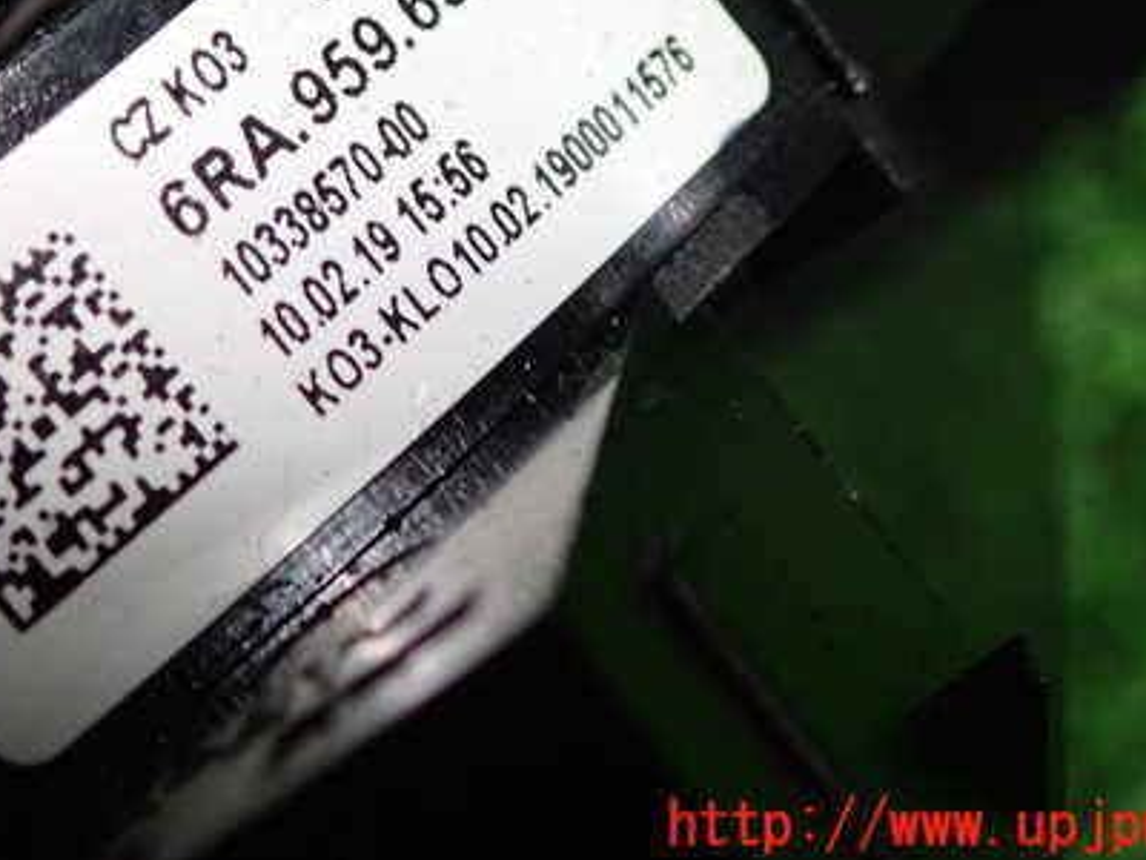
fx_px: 4668
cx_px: 456
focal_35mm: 141
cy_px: 218
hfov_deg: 14.0
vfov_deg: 10.5
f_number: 4.7
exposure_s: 1/40
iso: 800
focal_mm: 16.79
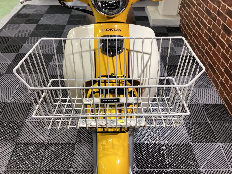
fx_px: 208
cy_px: 87
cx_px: 116
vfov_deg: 45.4
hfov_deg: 58.4
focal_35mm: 31
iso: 160
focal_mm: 3.3
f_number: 2.4
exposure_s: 1/50
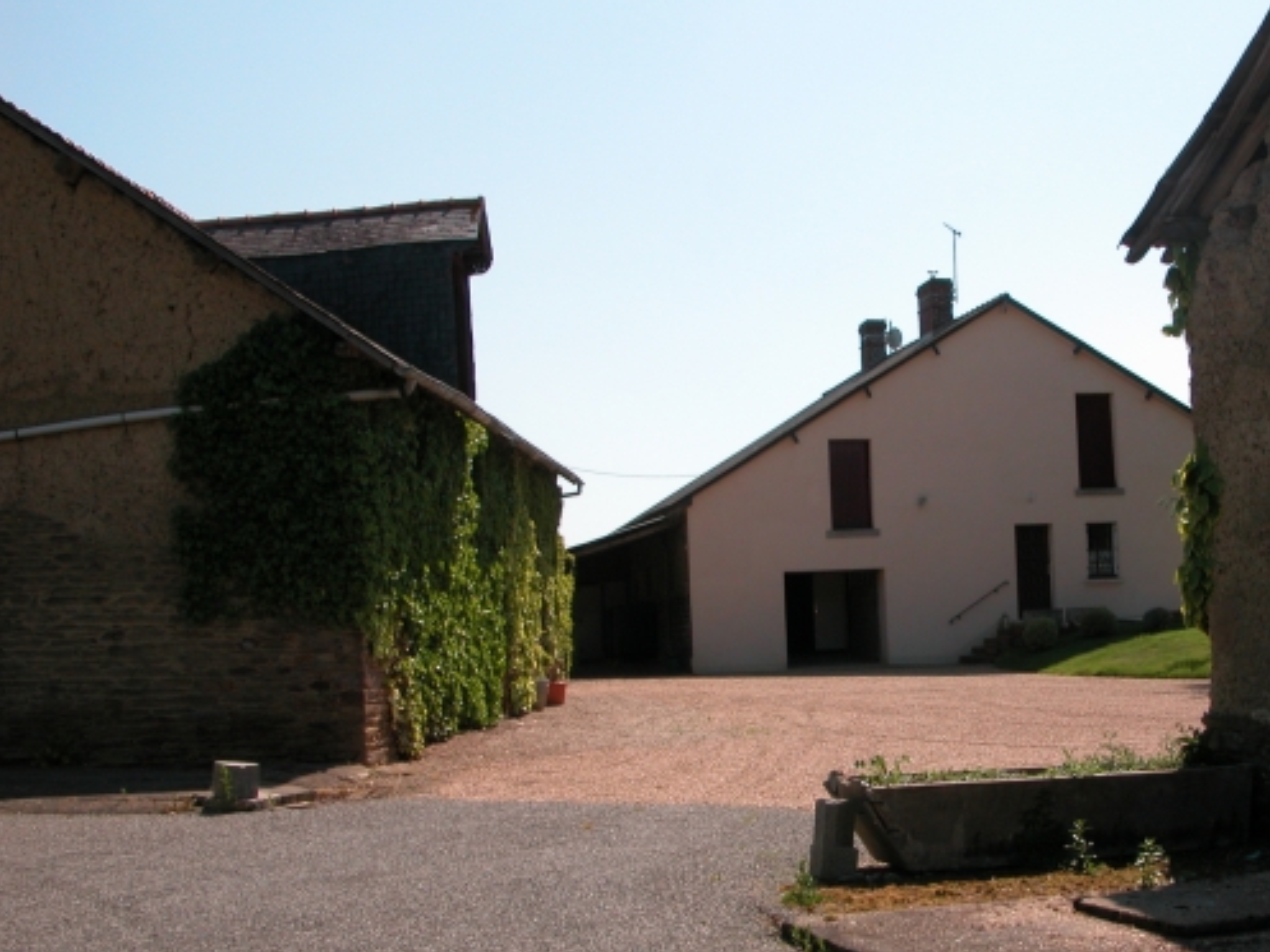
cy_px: 533
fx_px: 1761
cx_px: 856
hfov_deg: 39.1
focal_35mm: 48
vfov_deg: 30.2
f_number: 7.1
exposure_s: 1/340
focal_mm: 8.9
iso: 100
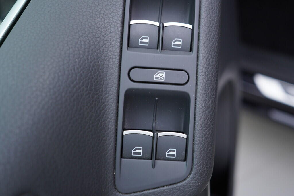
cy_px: 98
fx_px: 294
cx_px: 147
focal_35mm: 36
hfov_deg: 53.1
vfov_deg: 36.9
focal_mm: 24
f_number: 2.8
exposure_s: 1/40
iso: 125
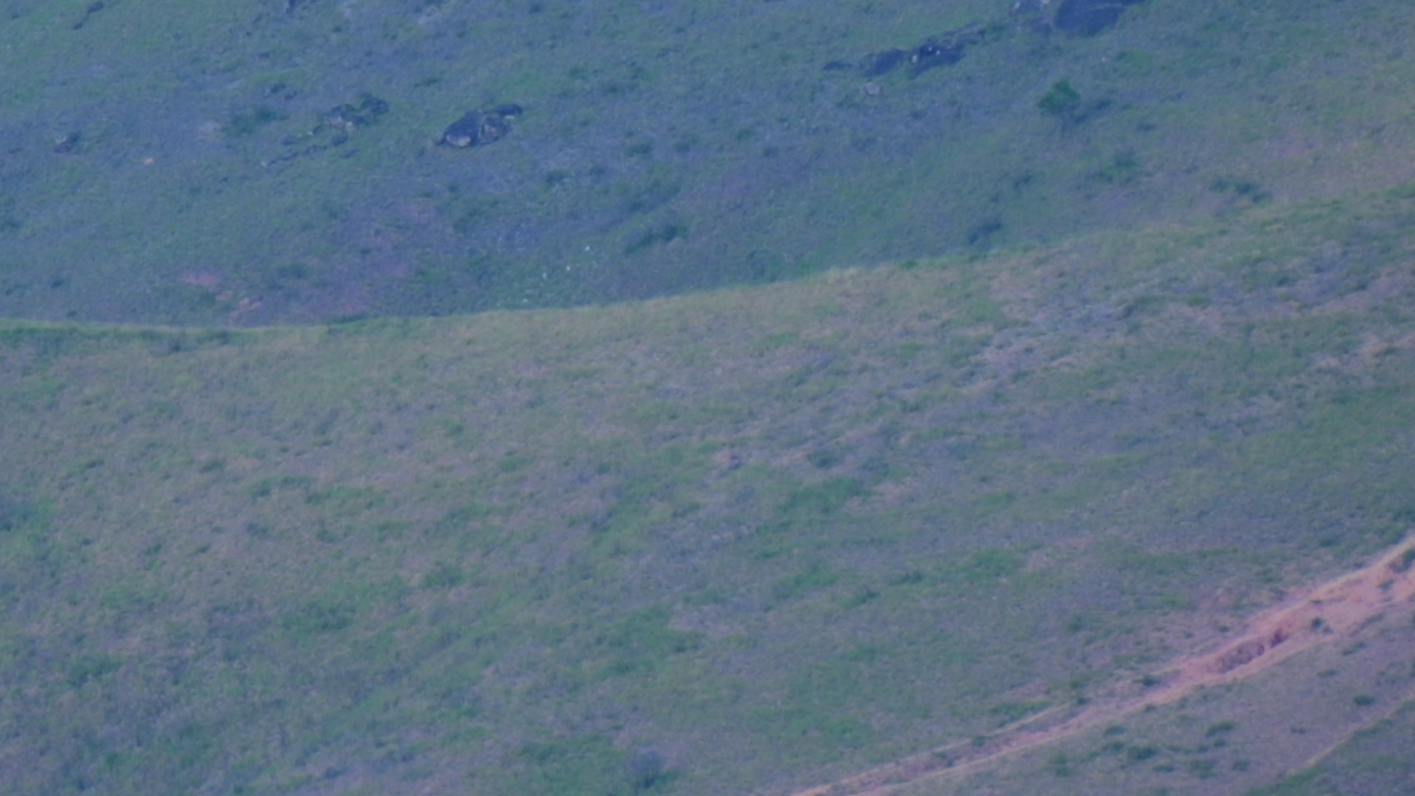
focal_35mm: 907
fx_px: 34032
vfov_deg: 1.3
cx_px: -1445
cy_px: 561
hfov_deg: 2.4
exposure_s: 1/200
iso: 220
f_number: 8
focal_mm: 200
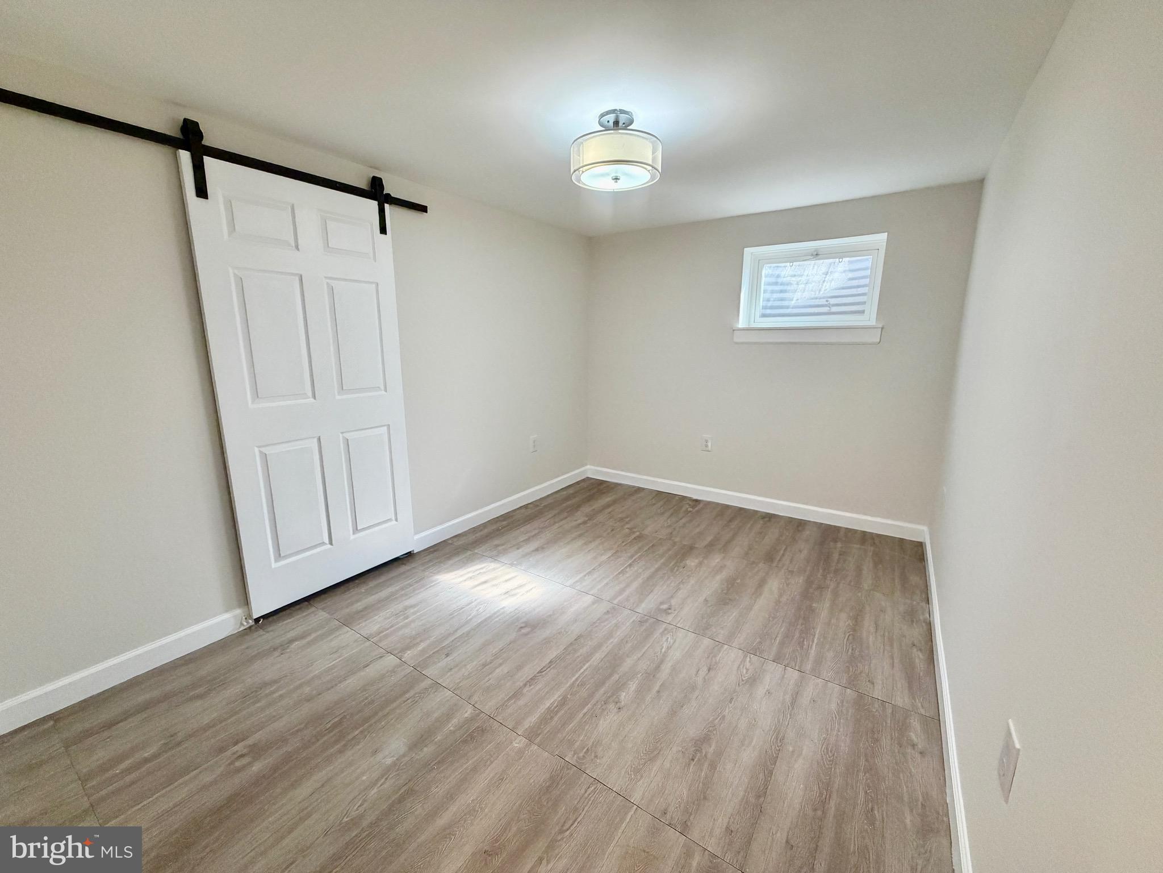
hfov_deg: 102.1
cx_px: 582
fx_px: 470
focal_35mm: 14
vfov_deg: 85.7
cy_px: 436
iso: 320
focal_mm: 2.22
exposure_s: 1/120
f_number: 2.2
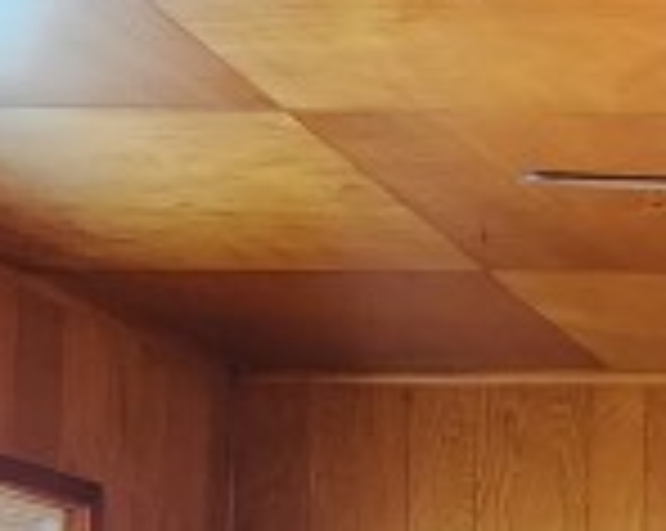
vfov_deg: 16.5
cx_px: 1134
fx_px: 1732
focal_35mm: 88
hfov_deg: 18.1
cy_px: 688
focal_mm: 2.2
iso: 400
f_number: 2.2
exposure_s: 1/60
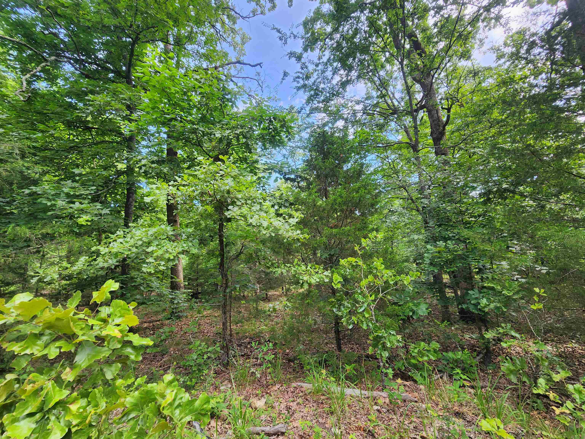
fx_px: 220
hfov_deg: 106.2
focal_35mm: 13
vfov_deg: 89.9
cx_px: 292
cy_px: 220
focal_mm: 2.2
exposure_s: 1/179
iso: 50
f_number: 2.2
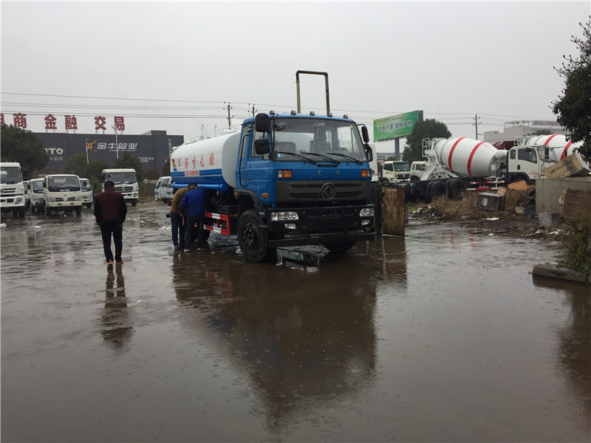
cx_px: 296
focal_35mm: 29
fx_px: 495
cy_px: 222
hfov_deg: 61.7
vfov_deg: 48.2
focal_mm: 4.15
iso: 32
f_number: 2.2
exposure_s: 1/507
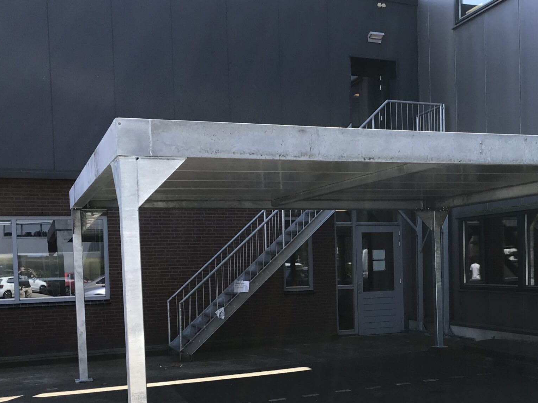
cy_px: 293
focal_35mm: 47
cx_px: 386
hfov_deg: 39.6
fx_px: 731
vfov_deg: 30.5
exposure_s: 1/689
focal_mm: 3.99
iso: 20
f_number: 1.8
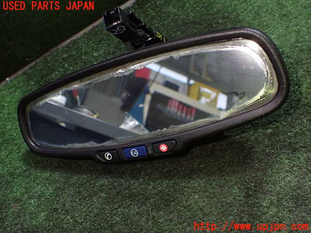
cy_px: 116
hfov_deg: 60.0
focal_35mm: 30
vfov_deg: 46.8
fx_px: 270
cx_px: 156
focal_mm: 5.4
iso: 800
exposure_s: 1/125
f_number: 2.3
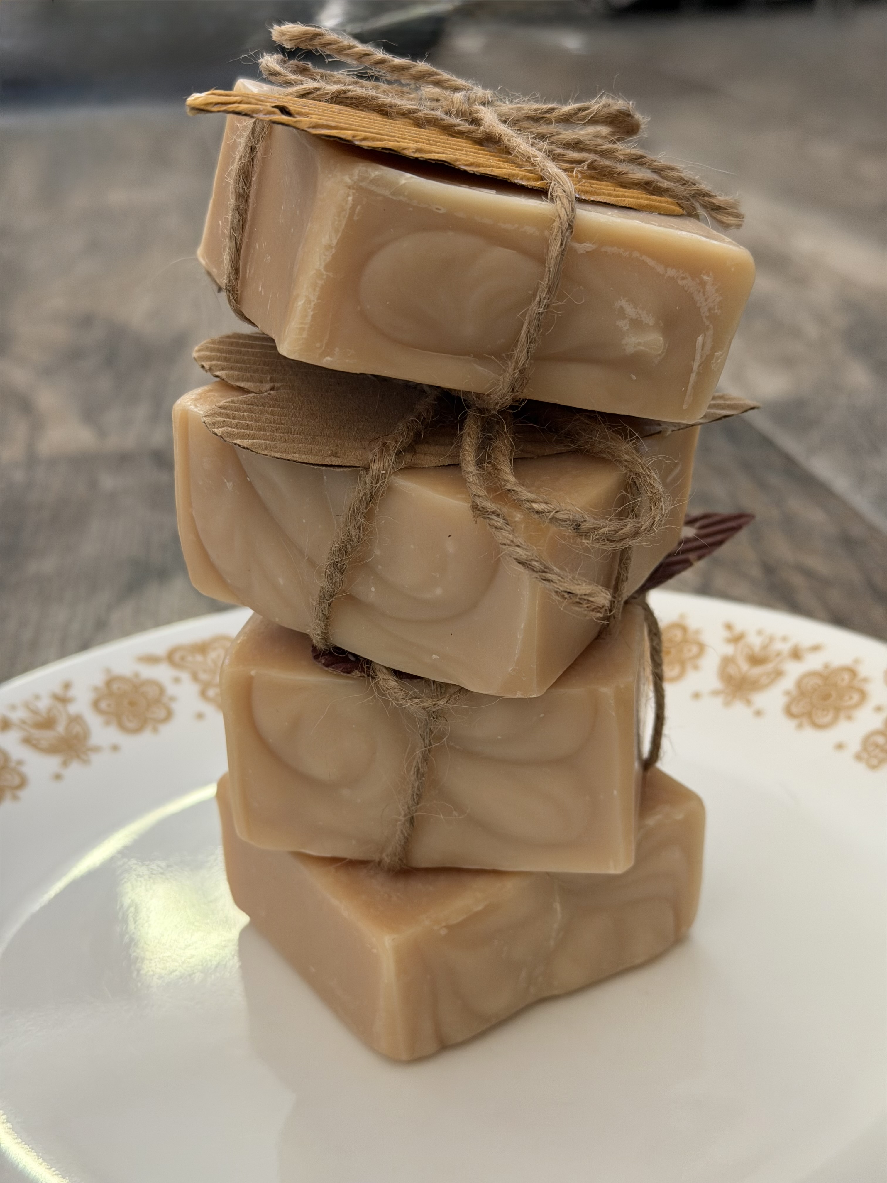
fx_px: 1640
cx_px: 444
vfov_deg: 39.7
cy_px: 592
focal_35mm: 48
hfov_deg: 30.3
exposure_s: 1/40
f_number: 1.78
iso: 320
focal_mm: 6.76
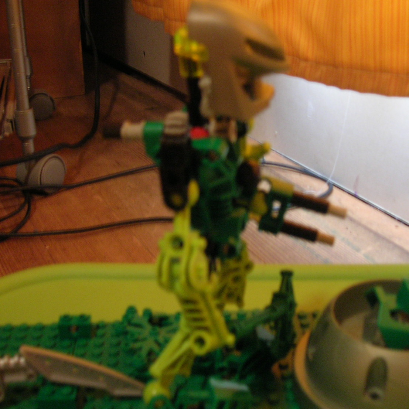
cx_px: 266
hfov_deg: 36.5
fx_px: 615
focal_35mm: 46
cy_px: 189
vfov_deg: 36.8
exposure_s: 1/3.9
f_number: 2.9
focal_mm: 6
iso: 120
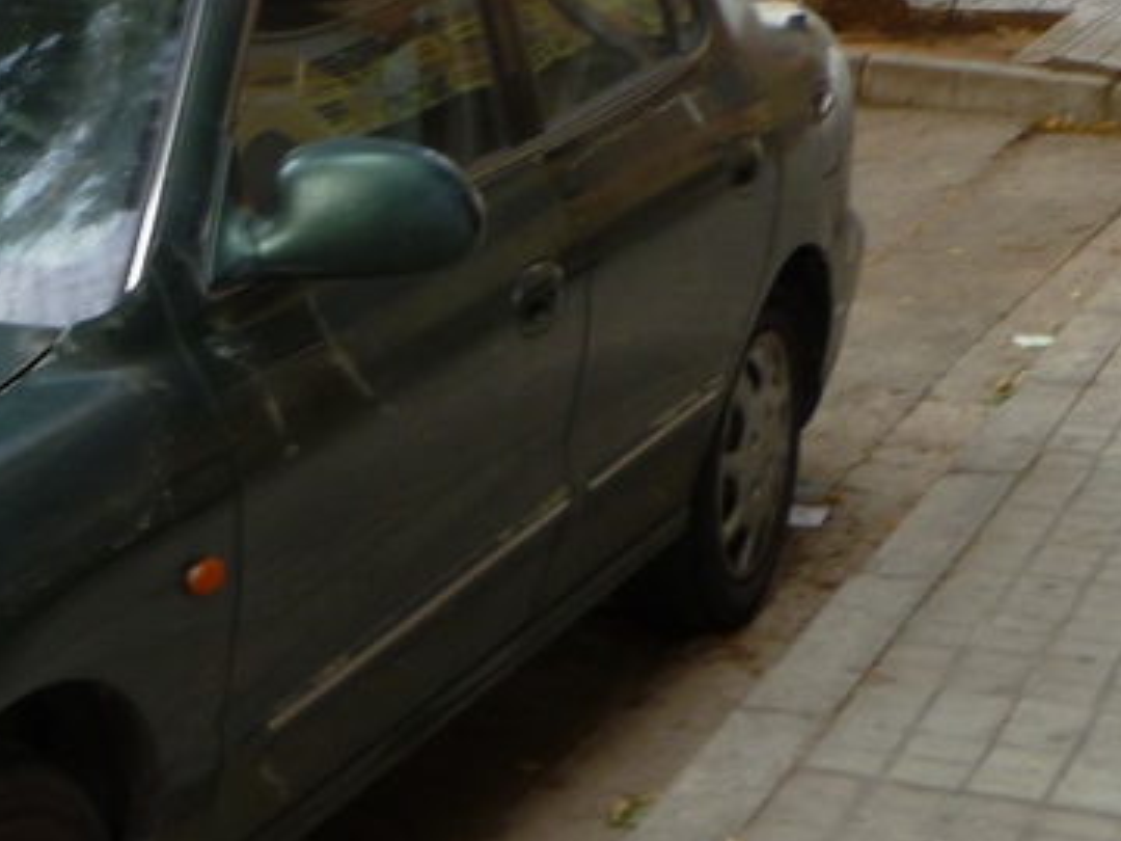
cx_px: -448
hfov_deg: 19.4
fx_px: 2947
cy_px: 495
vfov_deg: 16.2
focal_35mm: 91
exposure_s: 1/40
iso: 80
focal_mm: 5.7
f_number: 3.5
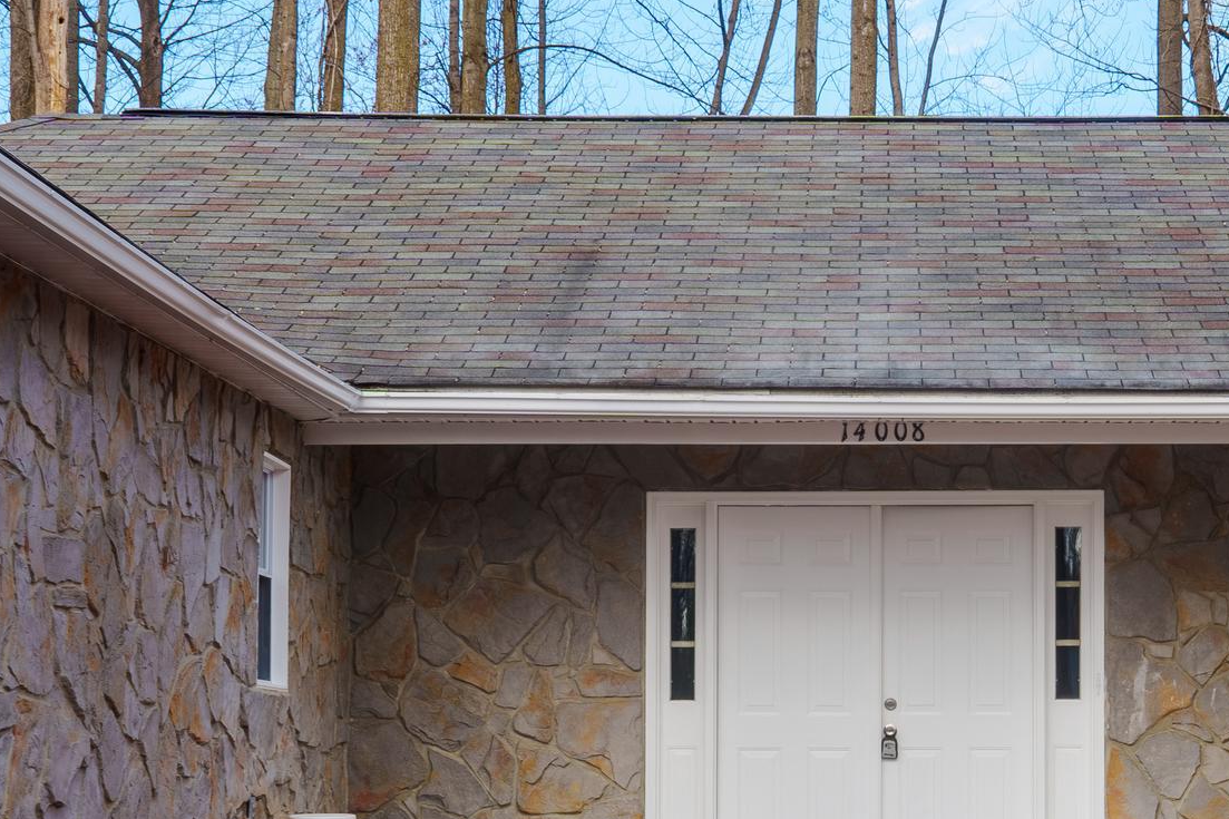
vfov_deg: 17.3
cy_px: 682
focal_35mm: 78
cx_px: 869
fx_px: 2662
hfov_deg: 25.8
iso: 100
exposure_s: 1/500
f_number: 9
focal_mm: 28
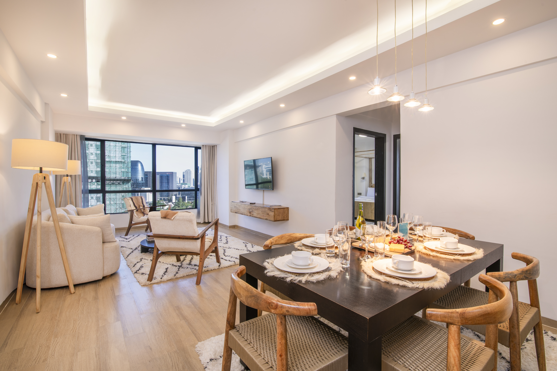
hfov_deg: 96.8
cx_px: 278
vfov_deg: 73.7
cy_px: 186
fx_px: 247
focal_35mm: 16
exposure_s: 1/5
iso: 50
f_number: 11
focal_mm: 16
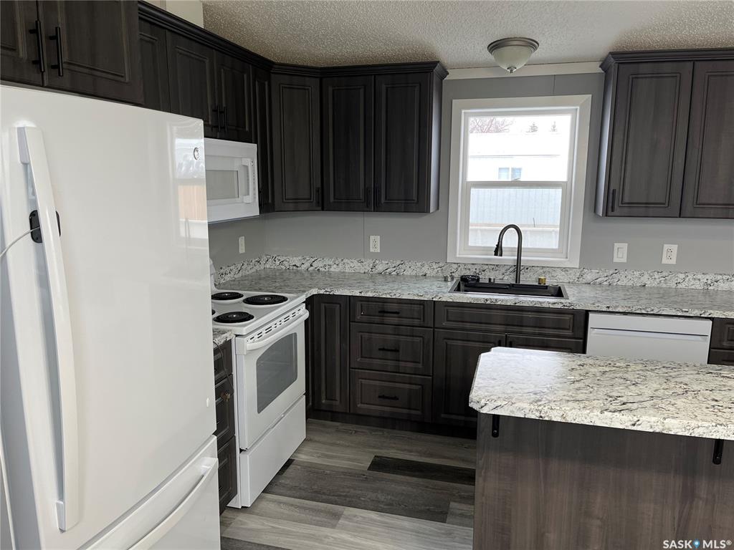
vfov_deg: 53.1
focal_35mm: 26
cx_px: 367
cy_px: 275
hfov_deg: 67.3
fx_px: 551
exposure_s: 1/60
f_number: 1.6
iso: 64
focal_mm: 5.1
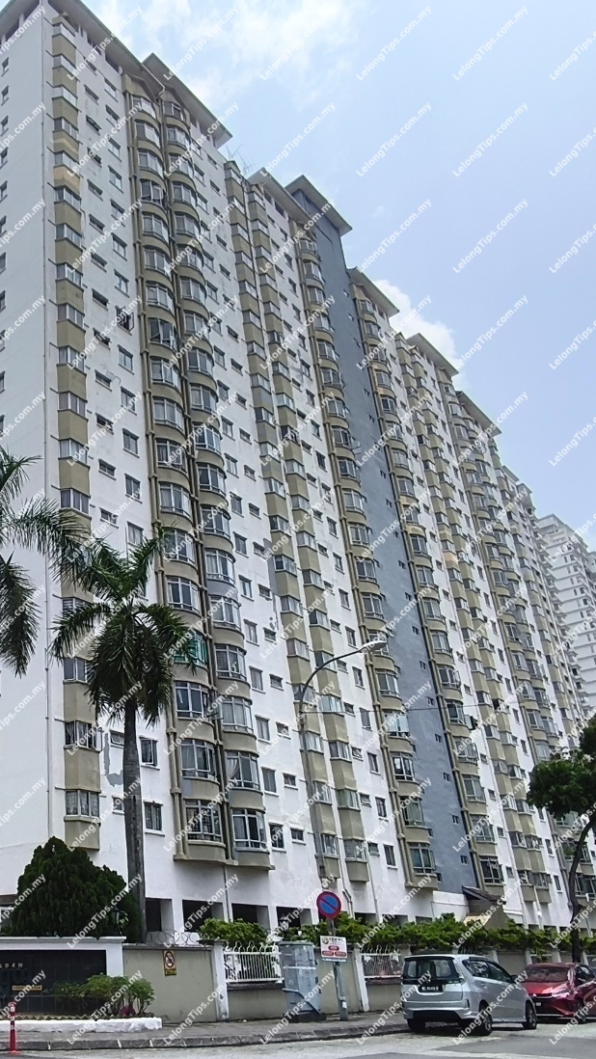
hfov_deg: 43.8
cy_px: 529
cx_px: -3
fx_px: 618
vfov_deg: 81.2
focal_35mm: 22
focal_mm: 1.65
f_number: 2.2
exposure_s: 1/3565
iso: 50
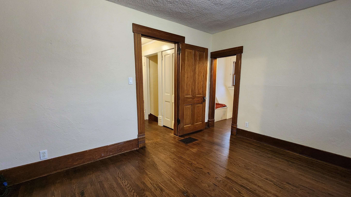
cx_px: 184
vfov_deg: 70.4
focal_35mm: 15
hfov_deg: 102.9
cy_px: 106
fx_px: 140
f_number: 2.2
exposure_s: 1/30
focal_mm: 2.2
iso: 640
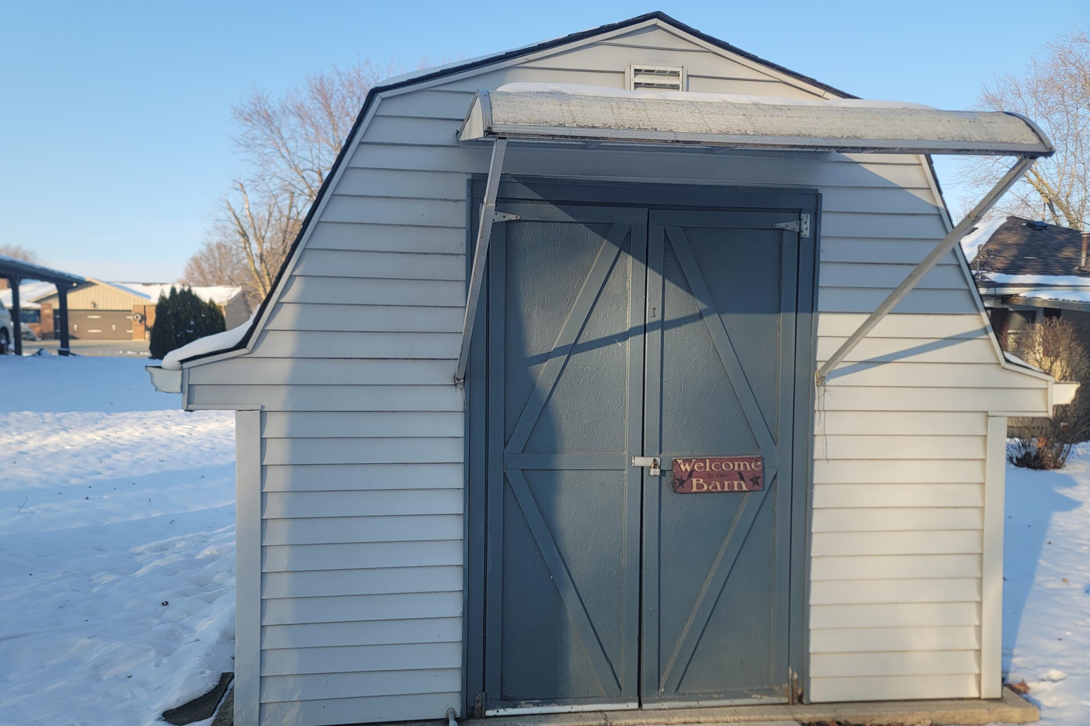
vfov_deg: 47.9
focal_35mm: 27
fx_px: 817
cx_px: 538
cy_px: 381
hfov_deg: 67.4
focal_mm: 7
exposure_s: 1/417
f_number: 1.8
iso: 20
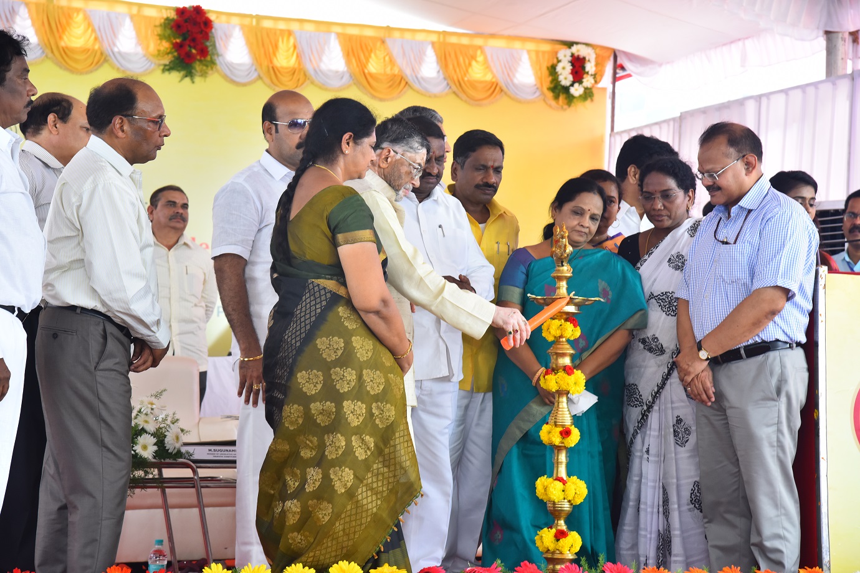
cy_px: 286
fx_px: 2508
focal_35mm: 105
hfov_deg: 19.5
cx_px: 430
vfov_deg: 13.0
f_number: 7.1
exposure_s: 1/125
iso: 1250
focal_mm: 105
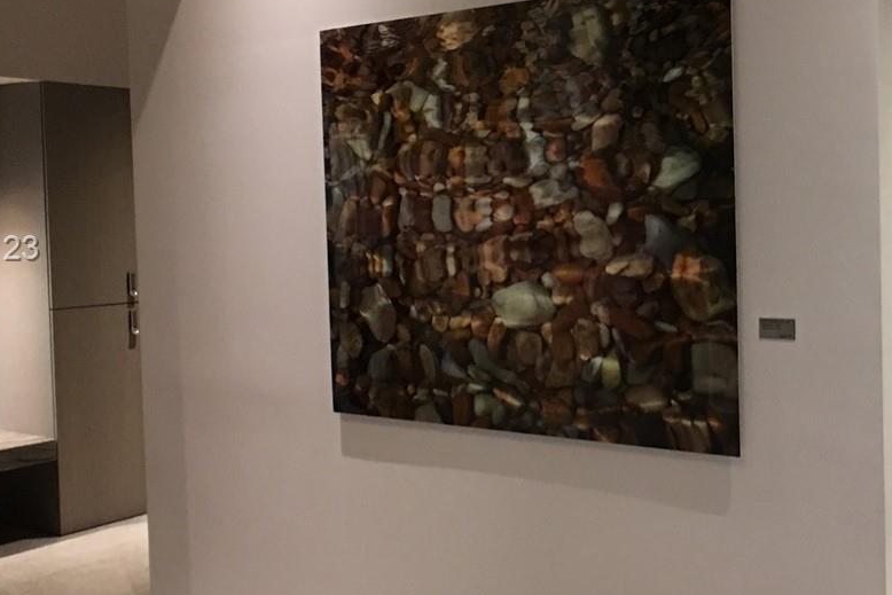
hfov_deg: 31.1
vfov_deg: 21.9
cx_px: 782
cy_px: 250
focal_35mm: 62
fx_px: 1536
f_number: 2.2
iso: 80
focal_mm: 4.15
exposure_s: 1/10
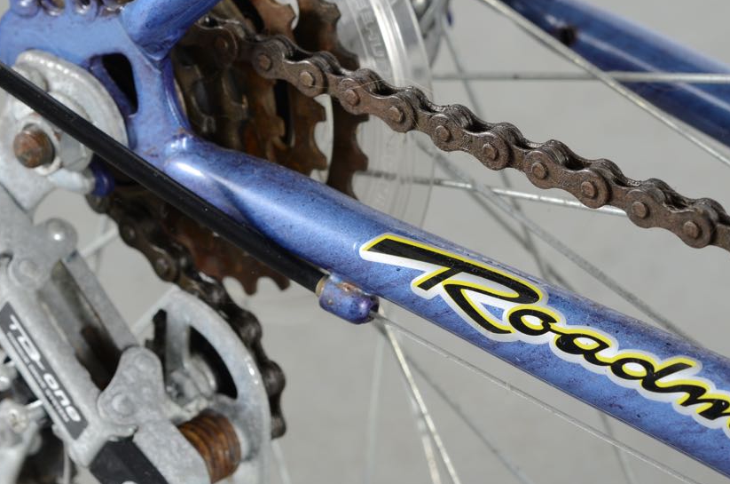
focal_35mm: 140
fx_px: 2833
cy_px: 184
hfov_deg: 14.6
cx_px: 214
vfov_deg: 9.7
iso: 100
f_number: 8
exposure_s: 1/125
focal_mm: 60
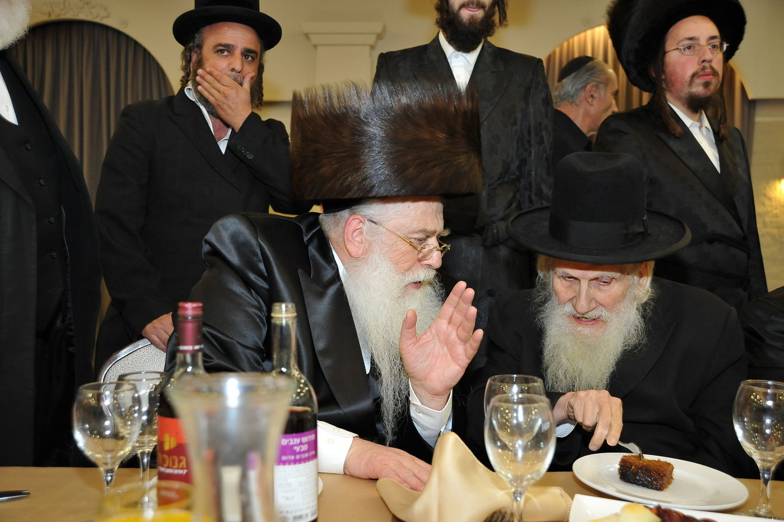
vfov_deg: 35.0
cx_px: 392
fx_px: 827
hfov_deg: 50.7
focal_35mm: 38
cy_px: 261
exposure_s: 1/100
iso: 2000
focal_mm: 38
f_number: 4
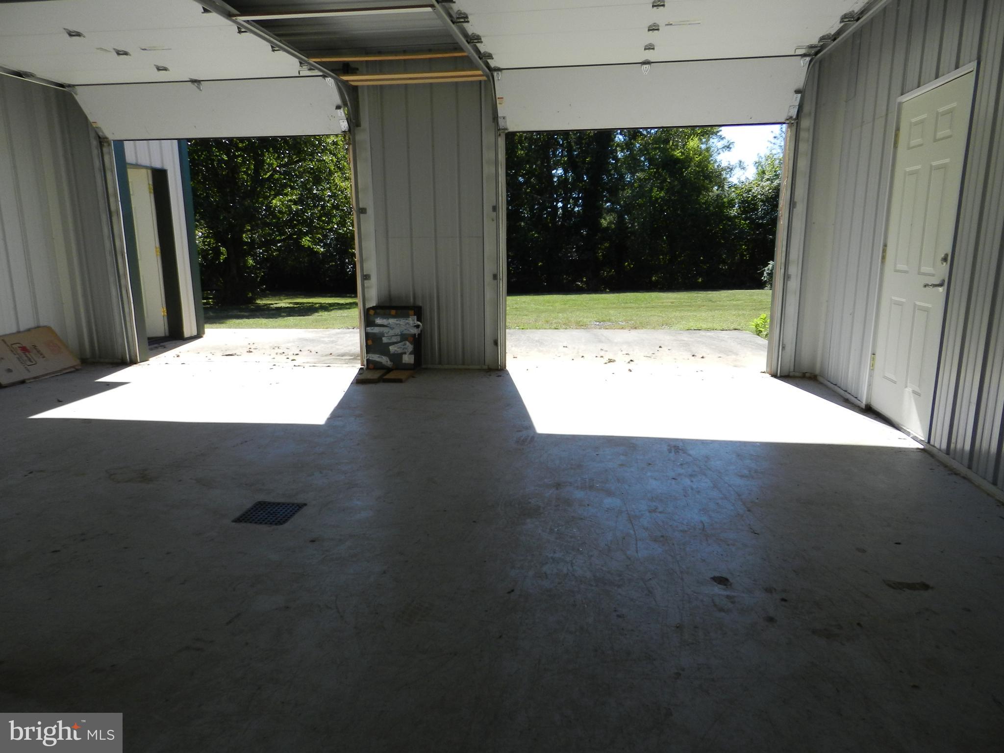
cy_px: 376
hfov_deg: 73.9
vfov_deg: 58.9
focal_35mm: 23
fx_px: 667
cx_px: 502
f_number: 3.4
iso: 160
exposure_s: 1/800
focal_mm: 4
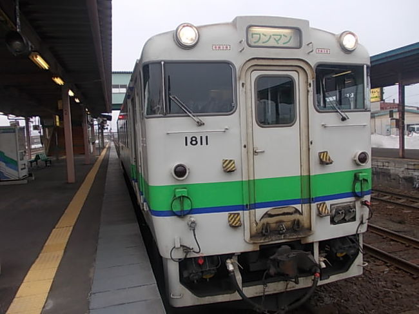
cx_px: 210
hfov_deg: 63.5
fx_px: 339
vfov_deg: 49.7
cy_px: 157
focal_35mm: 28
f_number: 2.7
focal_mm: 4
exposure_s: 1/125
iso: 80
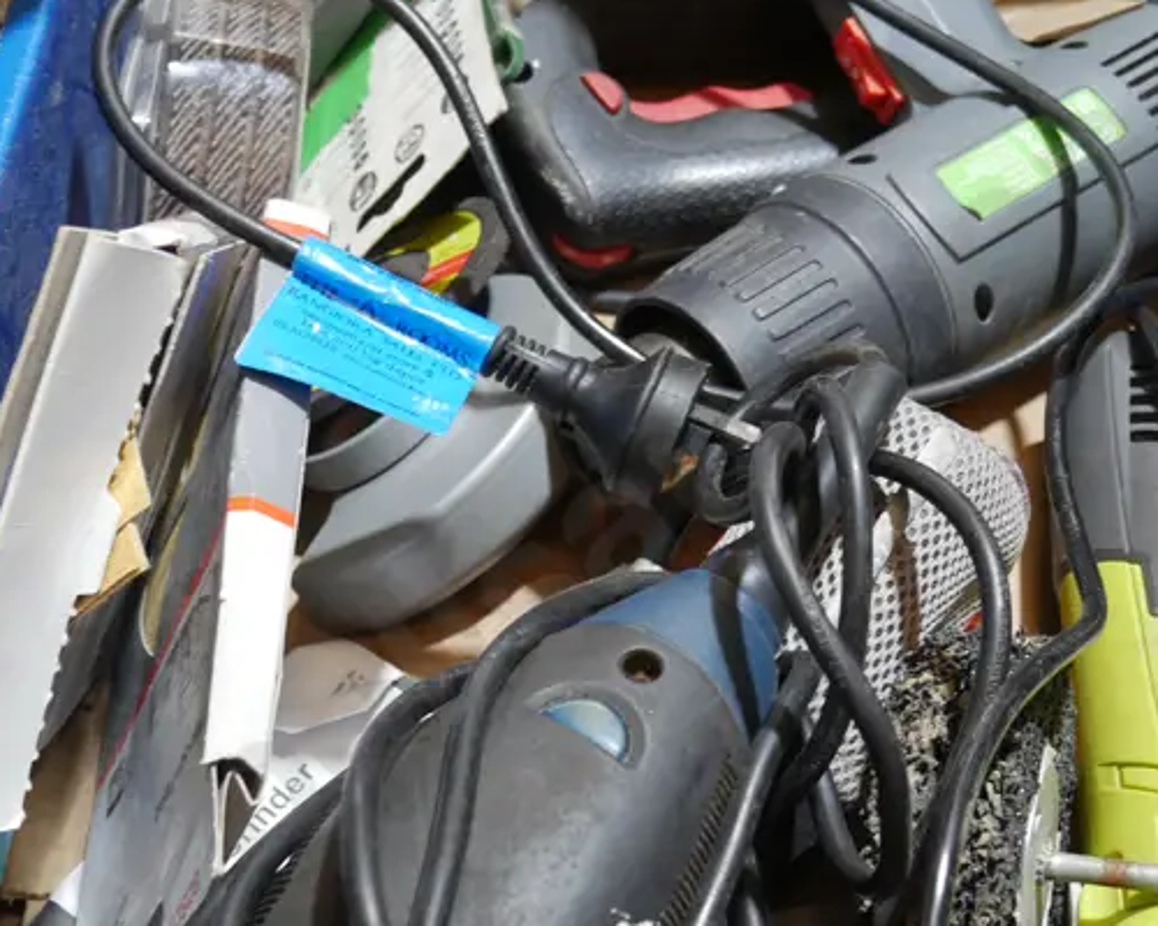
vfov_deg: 22.5
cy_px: 448
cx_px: 727
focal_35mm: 68
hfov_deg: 27.8
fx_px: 2331
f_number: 4
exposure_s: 1/60
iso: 400
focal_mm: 17
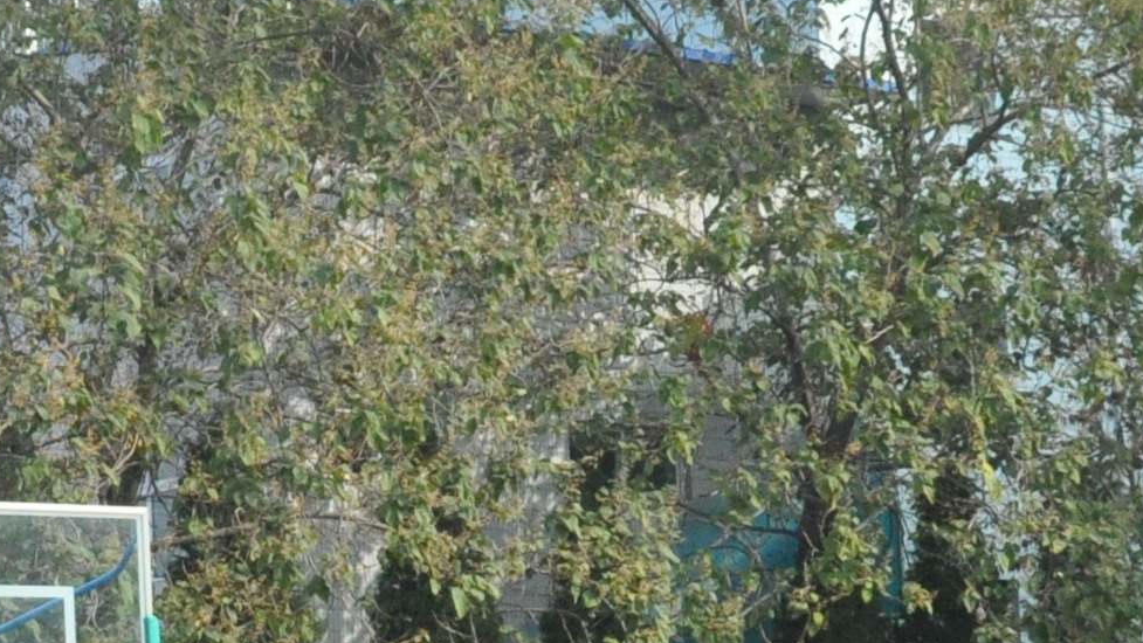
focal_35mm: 124
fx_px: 3759
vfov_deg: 9.6
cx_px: 99
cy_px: 890
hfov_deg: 17.0
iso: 1600
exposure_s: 1/640
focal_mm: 18
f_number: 13
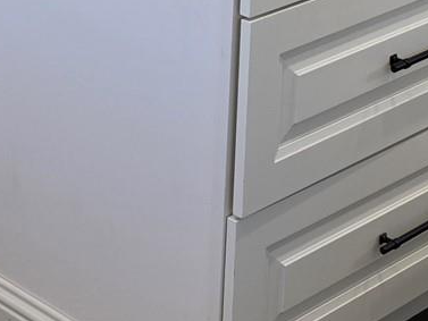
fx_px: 1546
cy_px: -348
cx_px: 403
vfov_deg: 10.7
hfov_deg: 15.5
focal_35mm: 125
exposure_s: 1/120
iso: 100
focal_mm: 6.3
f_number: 1.7
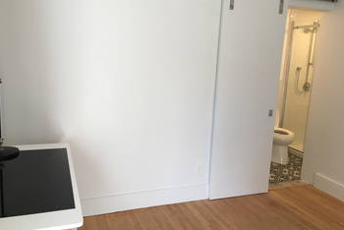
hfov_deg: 60.2
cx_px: 168
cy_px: 110
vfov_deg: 42.4
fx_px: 296
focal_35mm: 31
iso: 25
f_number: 2.2
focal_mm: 4.15
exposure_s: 1/30
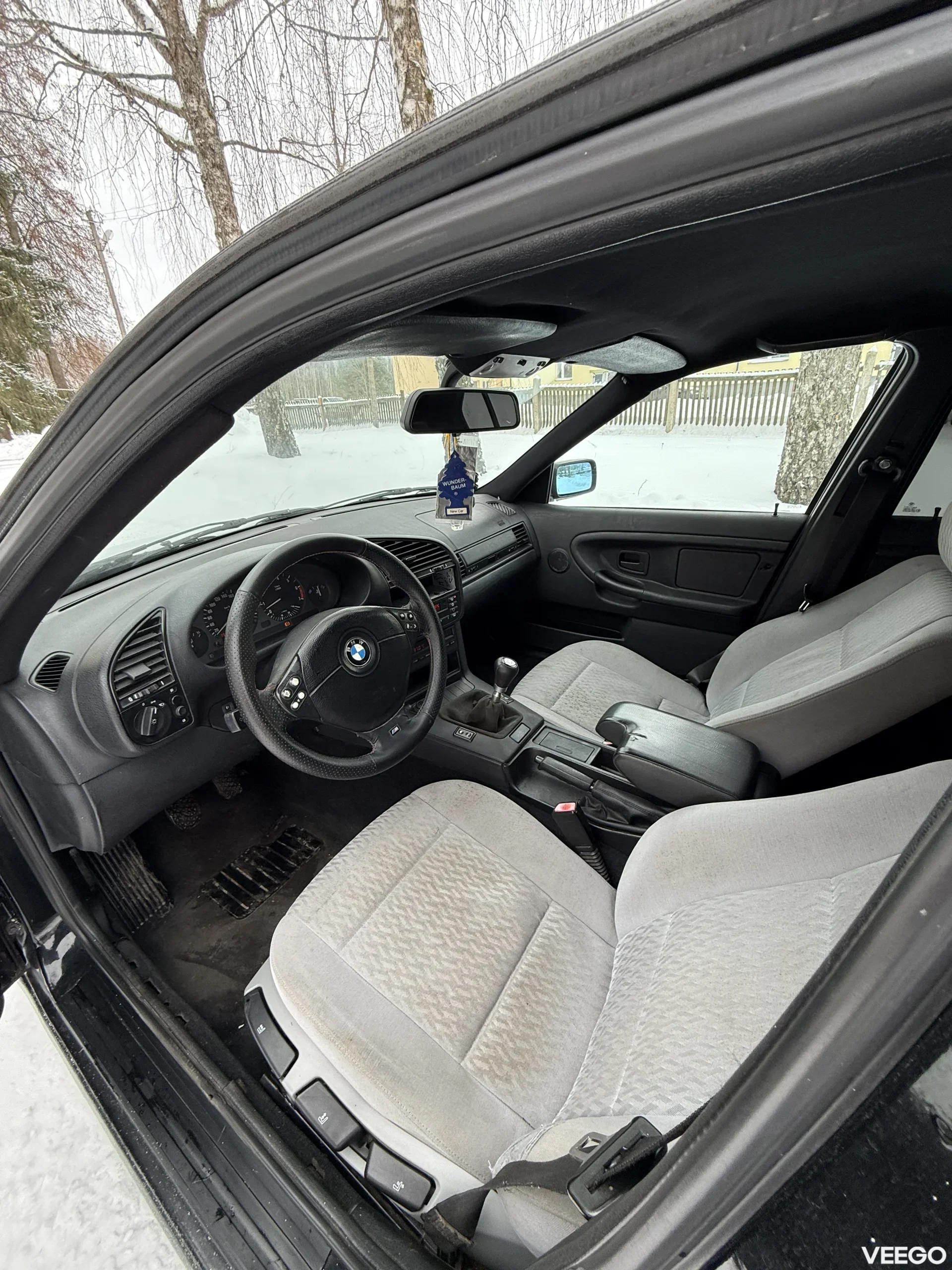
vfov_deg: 102.1
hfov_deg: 85.7
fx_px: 513
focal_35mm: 14
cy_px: 635
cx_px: 476
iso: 100
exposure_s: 1/99
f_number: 2.2
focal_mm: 2.22
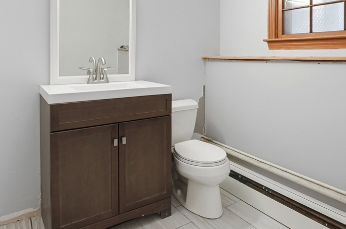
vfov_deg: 49.7
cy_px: 60
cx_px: 171
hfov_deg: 72.1
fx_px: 237
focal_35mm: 25
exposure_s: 1/200
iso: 800
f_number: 7.1
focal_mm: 11
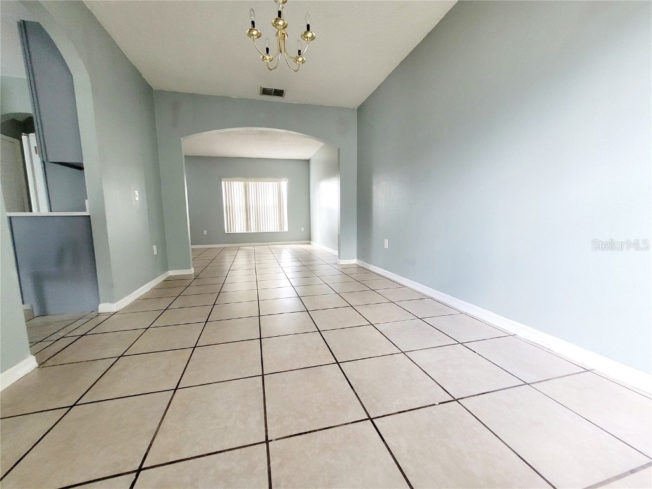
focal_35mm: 13
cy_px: 244
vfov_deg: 89.9
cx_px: 326
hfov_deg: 106.2
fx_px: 245
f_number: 2.2
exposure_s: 1/60.2
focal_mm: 1.74
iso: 200
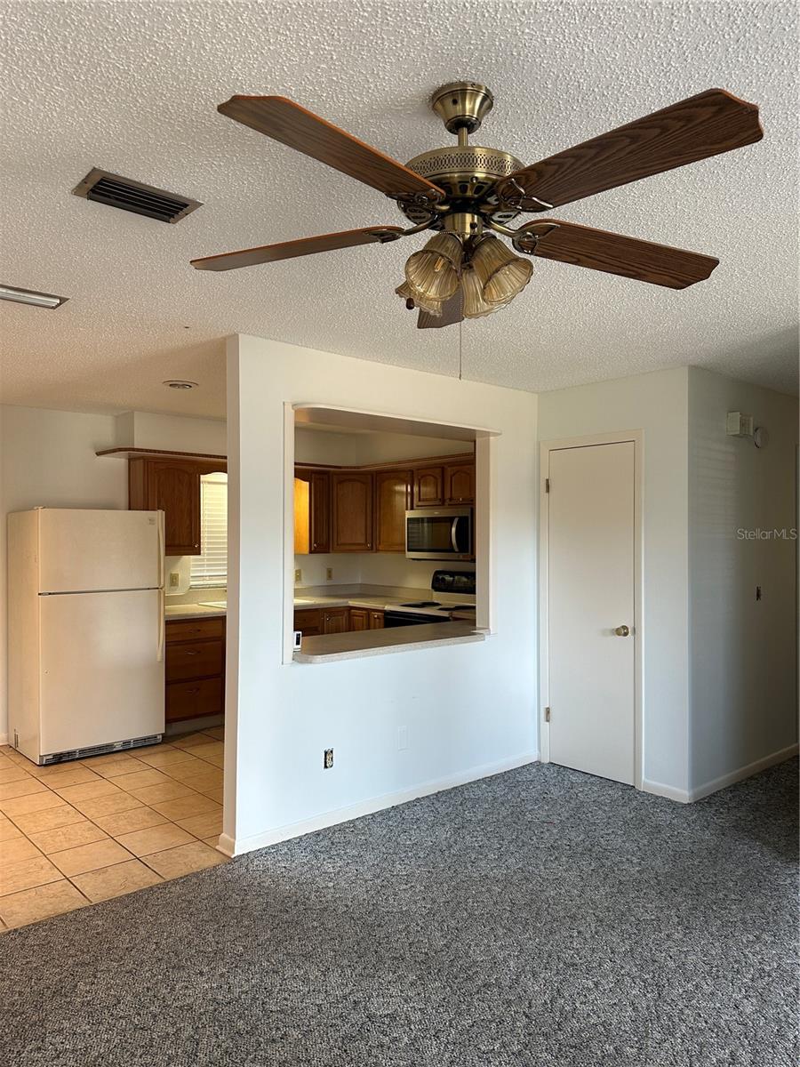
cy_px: 534
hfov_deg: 56.8
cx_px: 400
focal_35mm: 24
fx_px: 740
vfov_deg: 71.6
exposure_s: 1/60
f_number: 1.78
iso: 125
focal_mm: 6.86
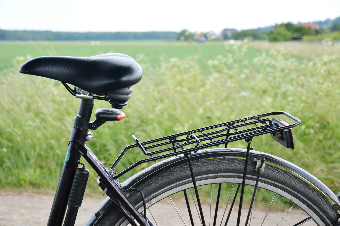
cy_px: 113
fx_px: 820
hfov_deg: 23.4
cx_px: 170
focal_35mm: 87
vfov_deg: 15.6
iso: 100
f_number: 5.3
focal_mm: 58
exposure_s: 1/125
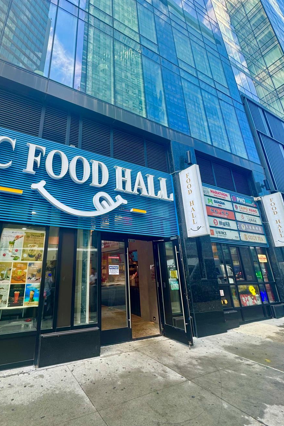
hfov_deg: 69.0
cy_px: 202
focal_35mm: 17
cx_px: 101
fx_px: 201
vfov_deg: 93.2
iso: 40
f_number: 2.2
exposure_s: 1/120
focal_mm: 2.22
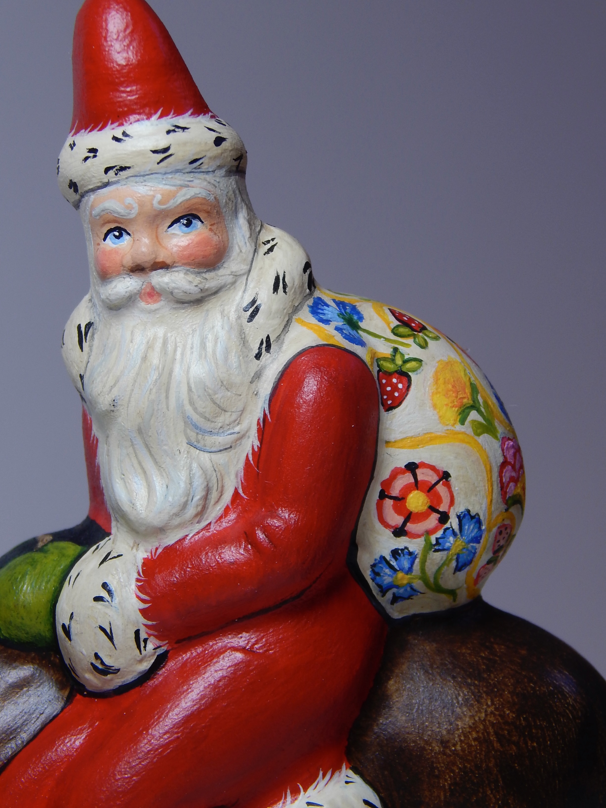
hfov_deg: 6.4
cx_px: 303
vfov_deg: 8.5
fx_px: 5462
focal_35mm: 234
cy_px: 404
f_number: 5.6
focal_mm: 41.7
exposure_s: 1/60
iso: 125
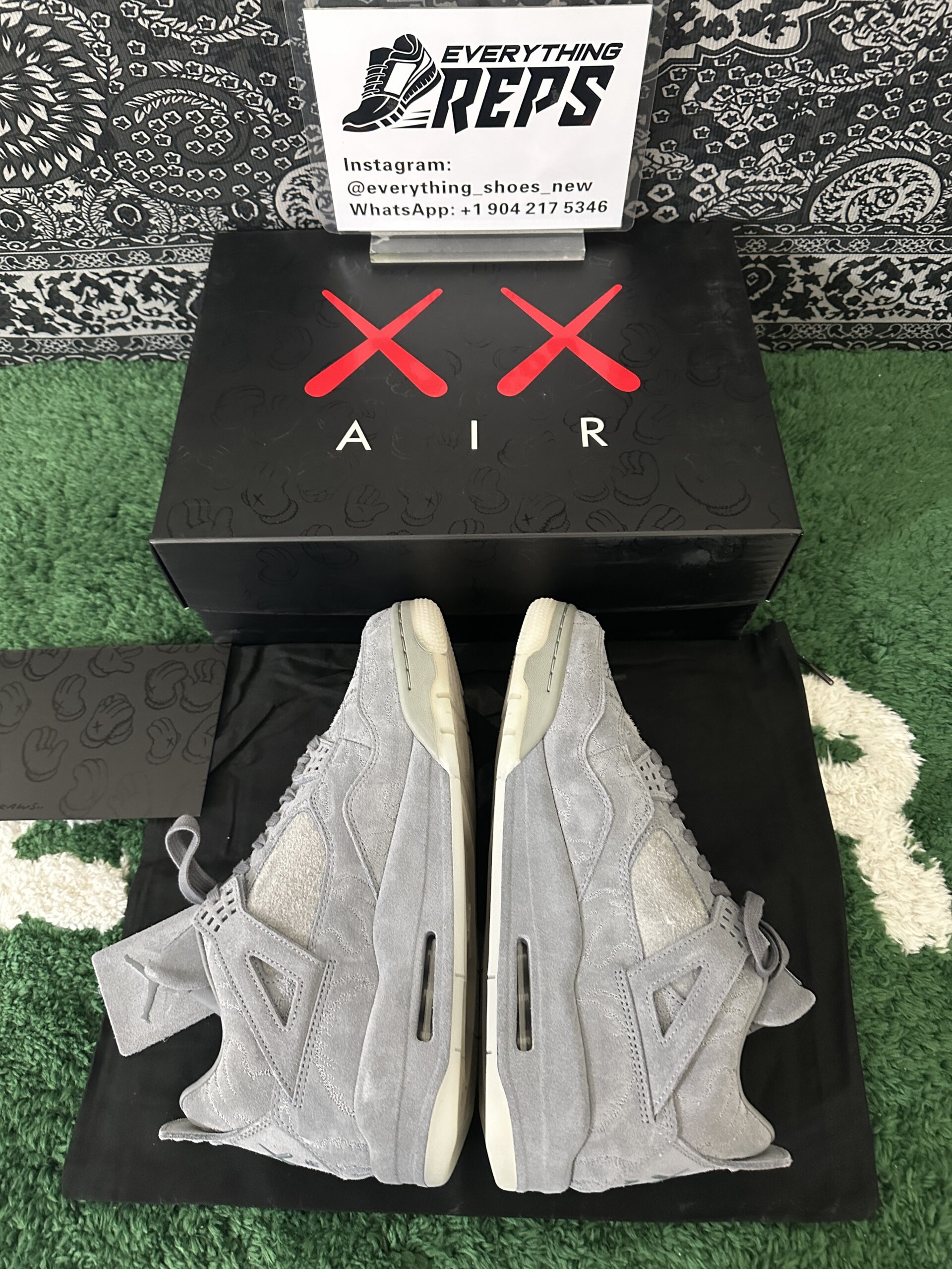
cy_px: 634
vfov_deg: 71.6
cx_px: 476
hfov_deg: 56.8
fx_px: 880
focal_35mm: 24
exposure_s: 1/33
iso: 640
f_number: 1.78
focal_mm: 6.86
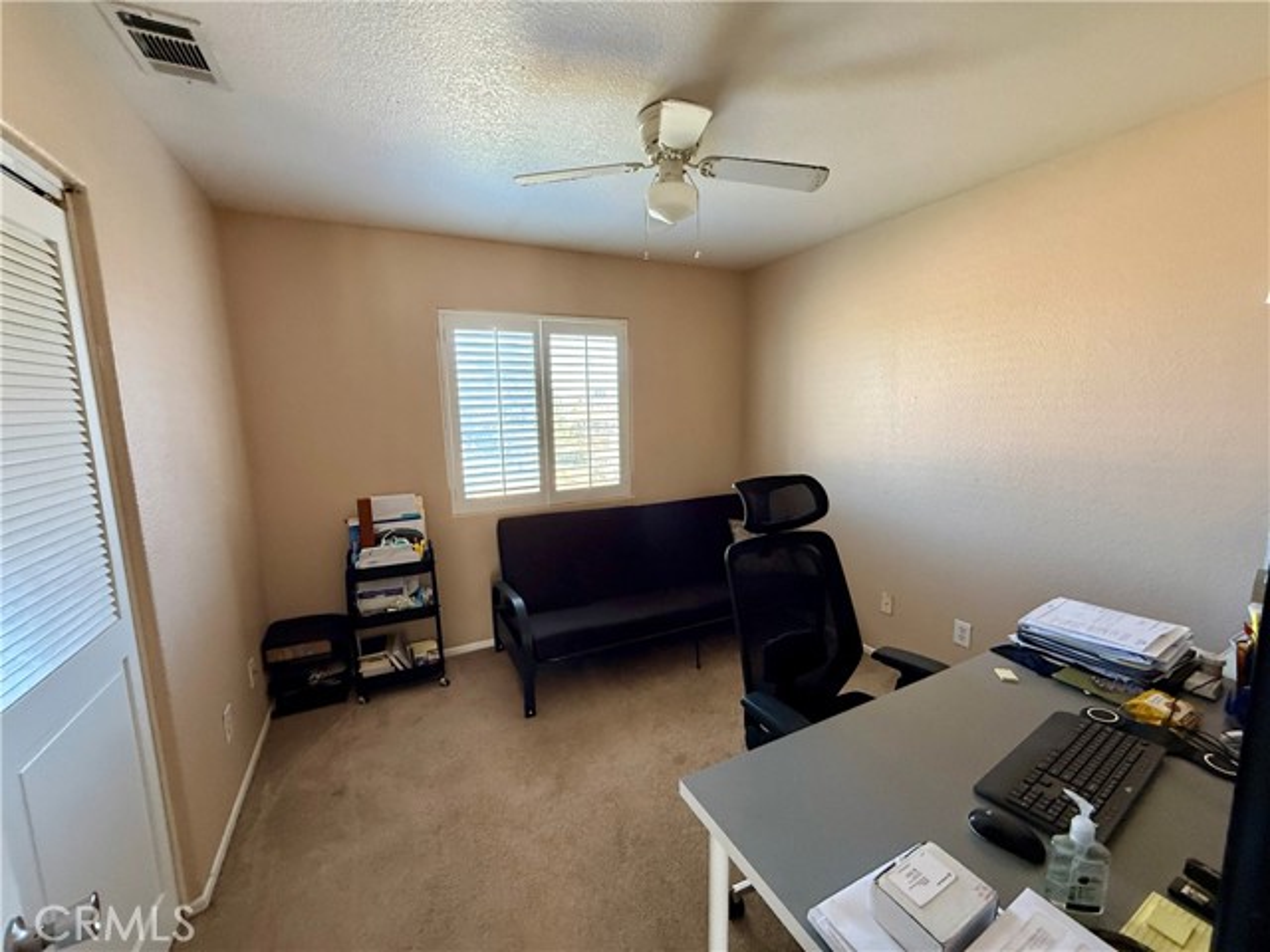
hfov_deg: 102.1
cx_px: 635
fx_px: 514
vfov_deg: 85.7
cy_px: 476
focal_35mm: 14
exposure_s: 1/74
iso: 400
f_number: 2.2
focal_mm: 2.22
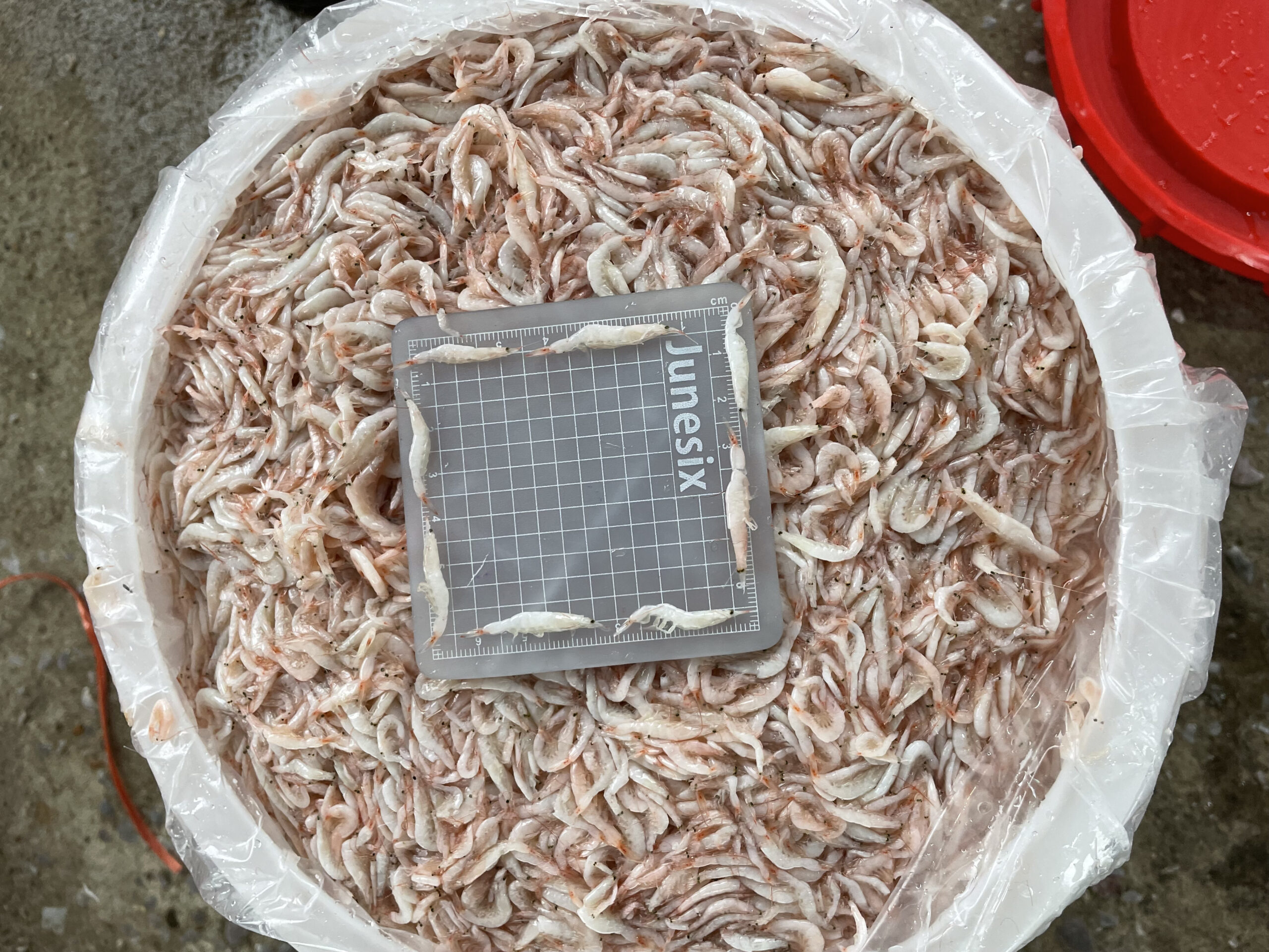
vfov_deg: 53.1
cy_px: 476
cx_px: 634
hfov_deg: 67.3
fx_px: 953
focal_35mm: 26
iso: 125
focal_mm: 4.2
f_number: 1.6
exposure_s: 1/121
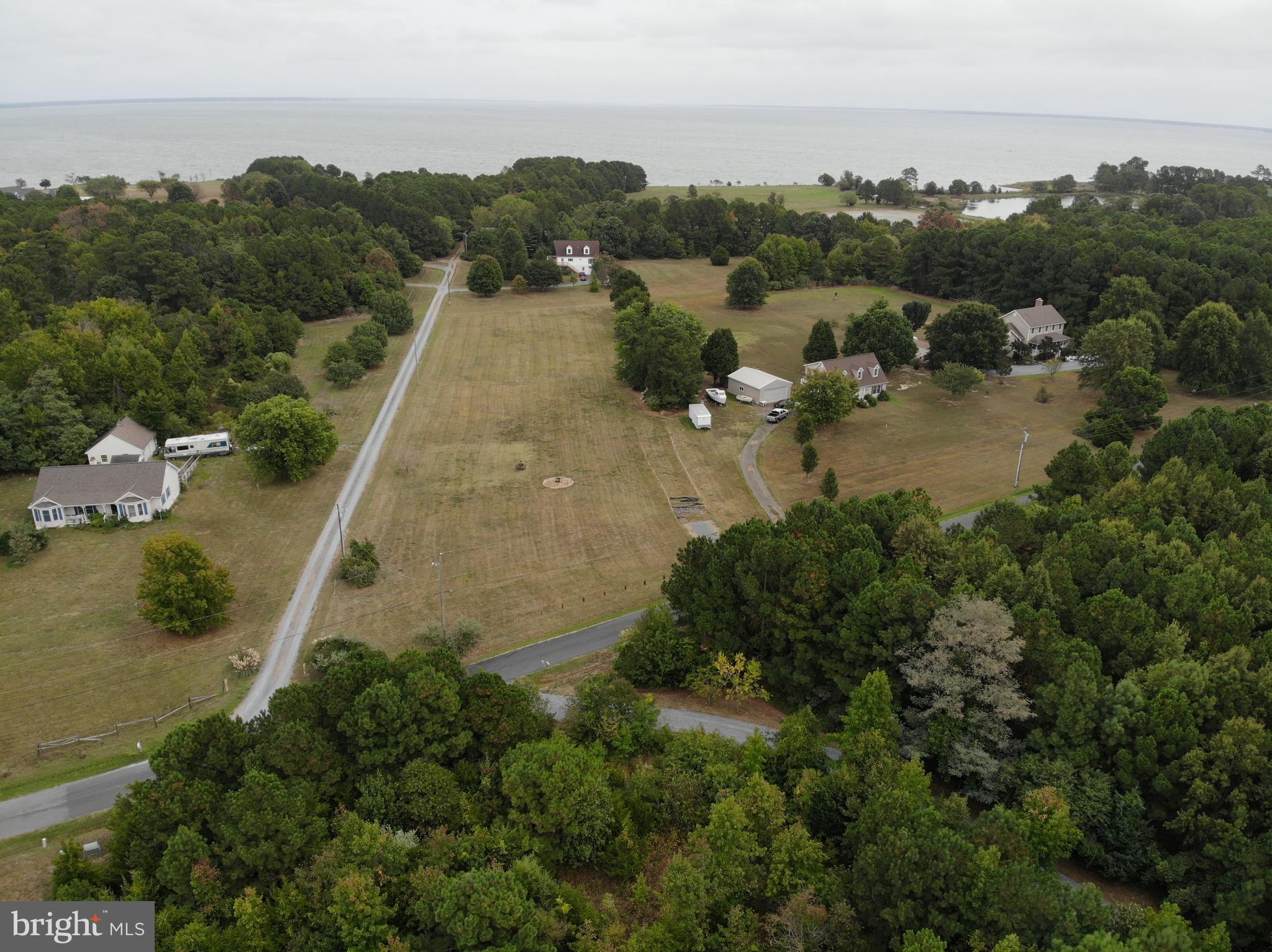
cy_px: 476
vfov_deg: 56.8
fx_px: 881
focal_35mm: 24
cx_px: 636
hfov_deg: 71.6
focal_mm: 4.5
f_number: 2.8
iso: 100
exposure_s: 1/226
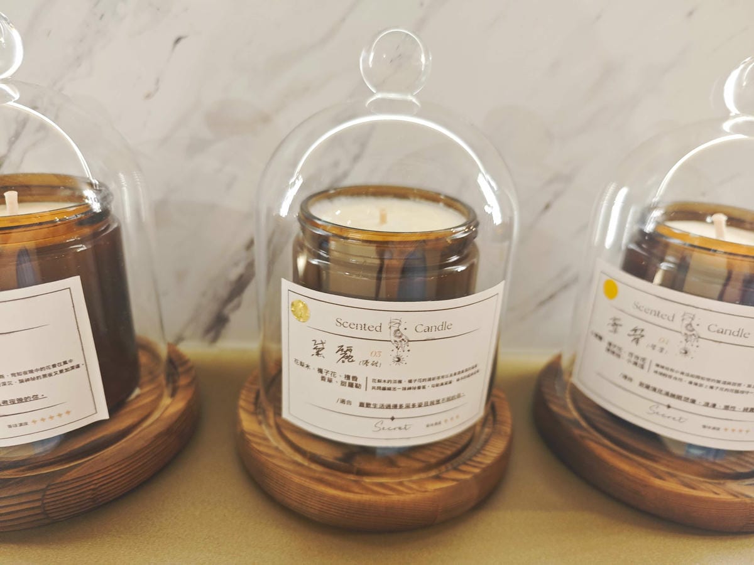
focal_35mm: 19
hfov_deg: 84.7
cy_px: 282
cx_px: 377
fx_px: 414
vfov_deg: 68.7
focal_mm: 2.03
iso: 125
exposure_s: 1/30
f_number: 1.8
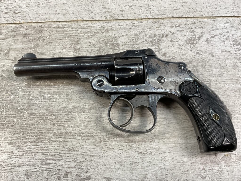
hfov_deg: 61.7
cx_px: 120
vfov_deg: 48.2
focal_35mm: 29
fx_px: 202
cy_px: 90
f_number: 1.8
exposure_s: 1/157
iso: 16
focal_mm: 3
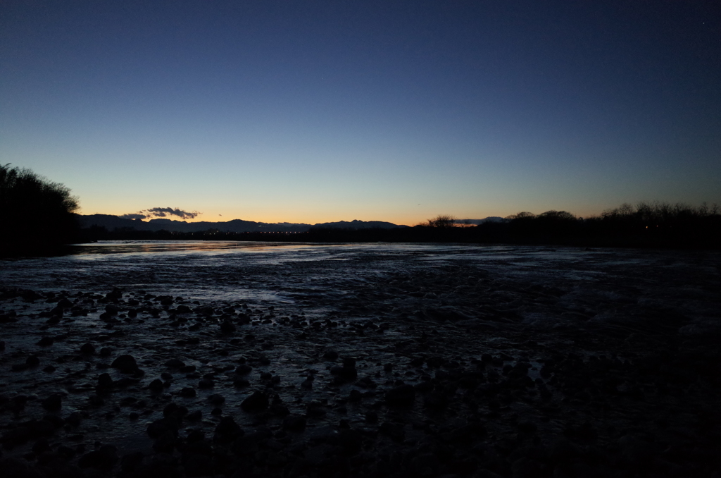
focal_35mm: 28
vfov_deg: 46.2
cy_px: 239
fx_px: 560
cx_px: 360
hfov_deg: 65.6
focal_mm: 18.3
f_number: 2.8
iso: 1600
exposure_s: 1/20
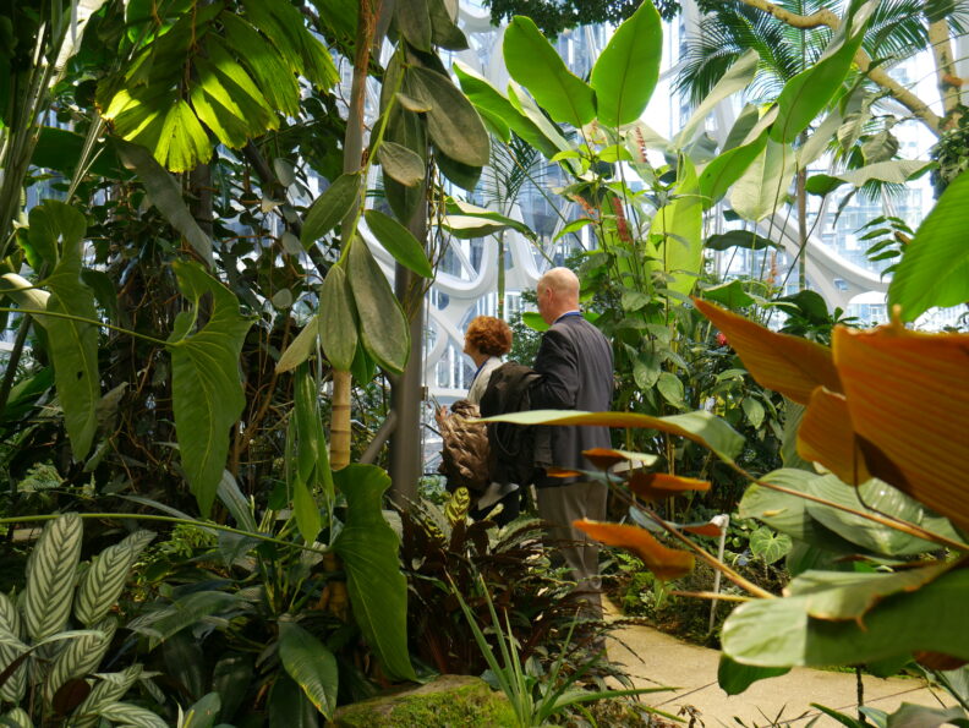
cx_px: 484
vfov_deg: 39.7
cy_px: 364
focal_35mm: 36
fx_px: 1008
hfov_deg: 51.3
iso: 500
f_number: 4
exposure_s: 1/60
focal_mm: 18
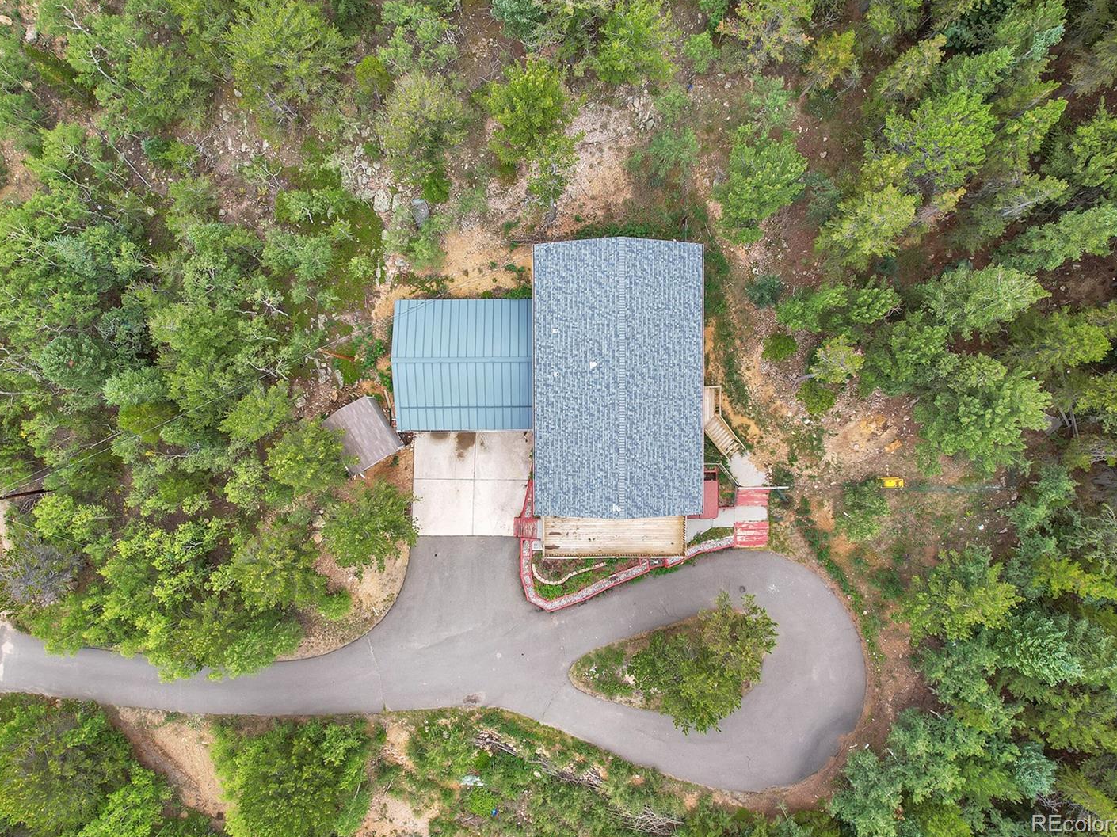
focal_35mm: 24
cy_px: 418
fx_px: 774
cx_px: 526
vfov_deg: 56.8
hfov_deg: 71.5
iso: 100
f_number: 2.8
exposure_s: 1/400
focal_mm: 8.38
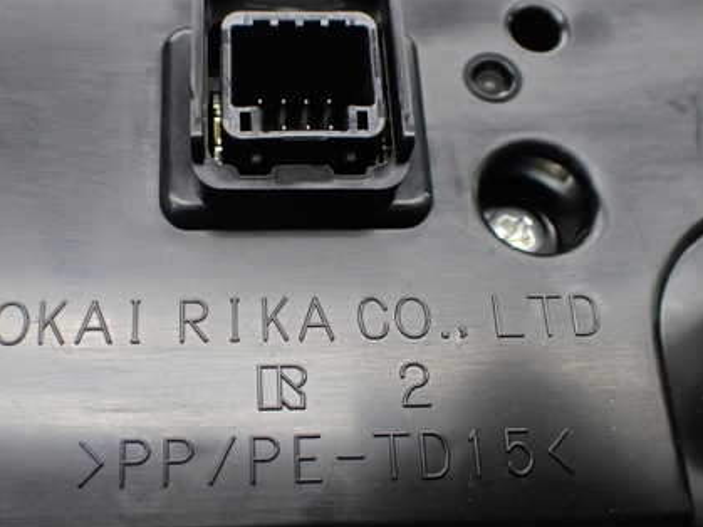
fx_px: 873
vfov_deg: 33.6
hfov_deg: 43.7
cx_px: 287
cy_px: 267
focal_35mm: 43
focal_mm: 5.4
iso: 400
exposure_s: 1/125
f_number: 2.3
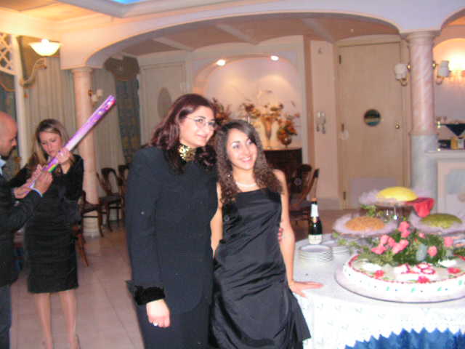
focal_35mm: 36
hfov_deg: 51.4
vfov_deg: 39.7
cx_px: 232
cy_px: 174
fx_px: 484
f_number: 3.2
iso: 200
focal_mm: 6
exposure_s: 1/40
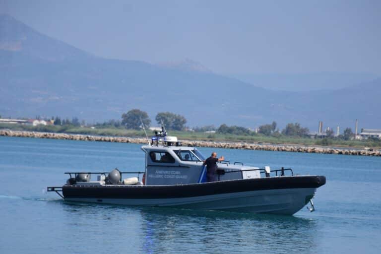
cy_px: 127
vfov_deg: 17.5
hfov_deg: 26.0
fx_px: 825
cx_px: 190
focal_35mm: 78
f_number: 4.8
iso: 800
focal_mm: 52
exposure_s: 1/5000
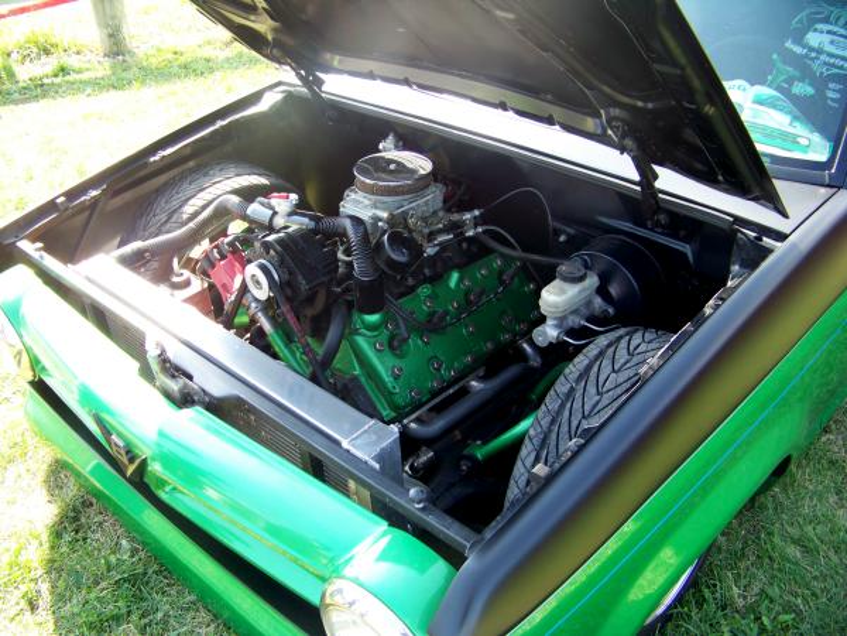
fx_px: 881
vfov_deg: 39.7
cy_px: 318
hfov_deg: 51.4
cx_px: 424
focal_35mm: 36
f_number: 2.8
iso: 62
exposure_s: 1/80
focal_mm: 5.85
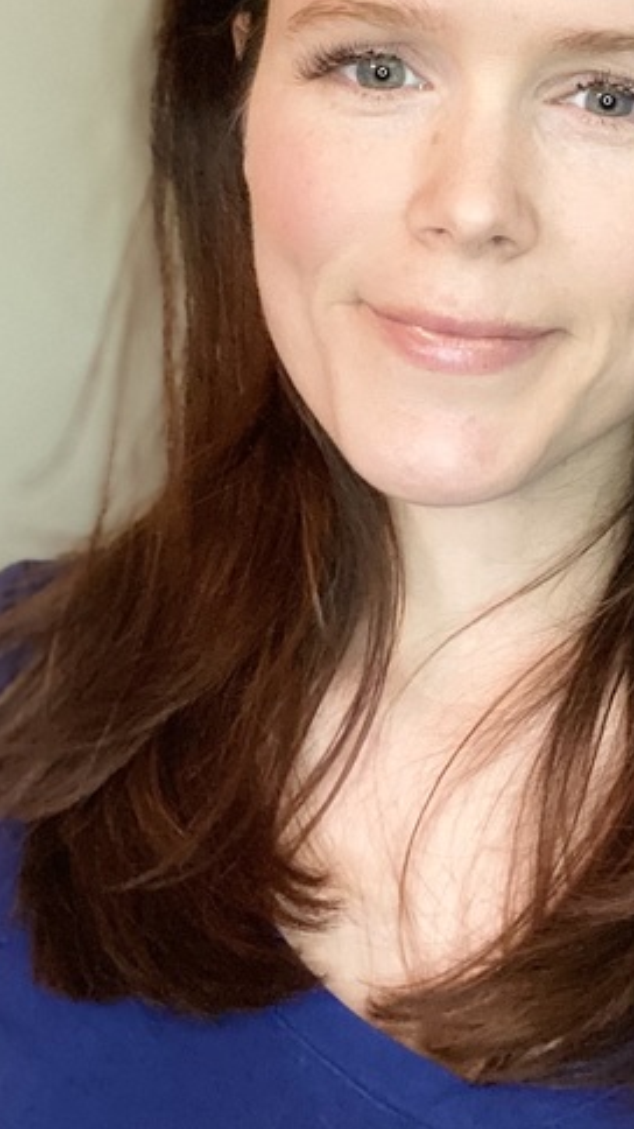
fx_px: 1615
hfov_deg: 21.9
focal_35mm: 54
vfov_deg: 37.9
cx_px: 508
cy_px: 334
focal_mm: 2.71
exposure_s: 1/30
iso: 500
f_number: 2.2
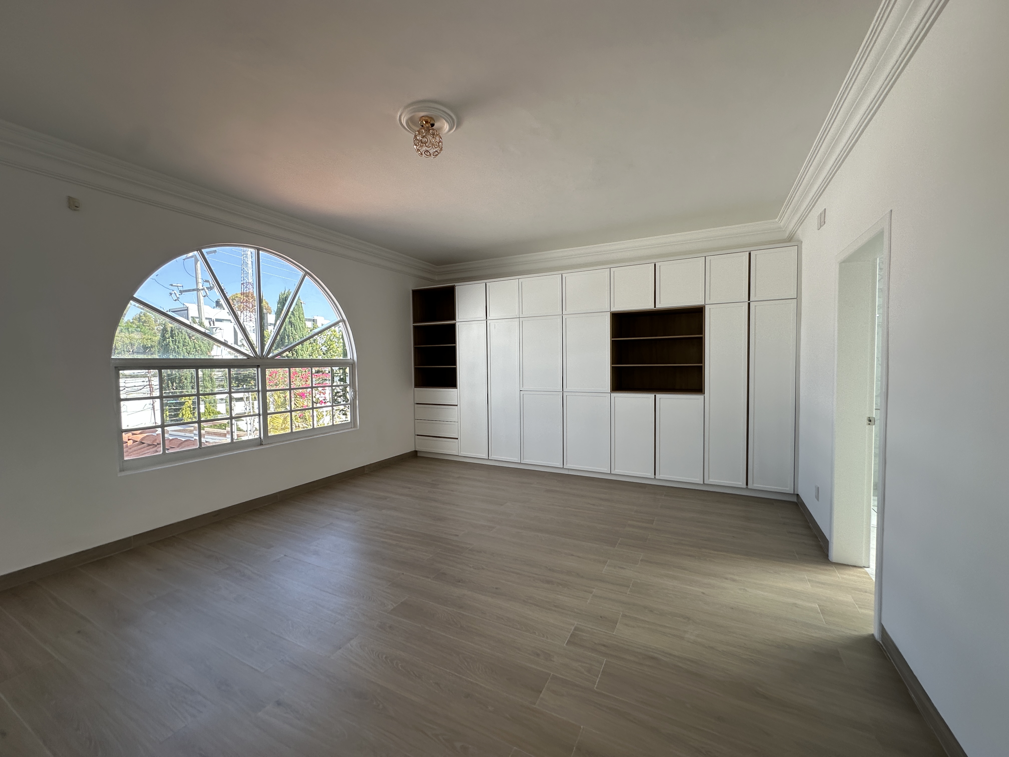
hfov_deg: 102.1
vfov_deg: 85.7
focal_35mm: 14
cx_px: 504
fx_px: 408
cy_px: 378
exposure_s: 1/194
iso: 40
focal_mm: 2.22
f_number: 2.2
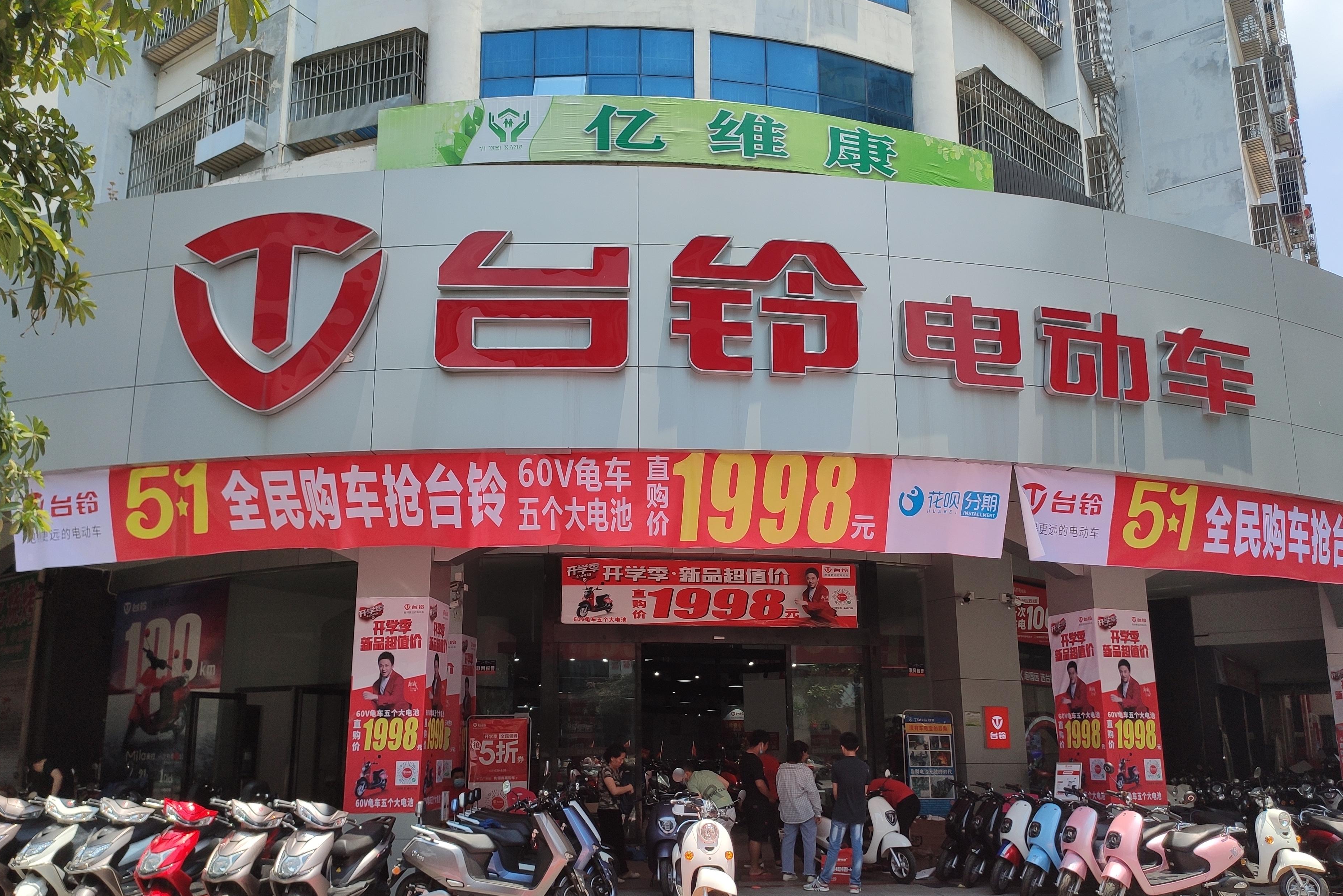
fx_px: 1082
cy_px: 534
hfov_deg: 63.7
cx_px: 670
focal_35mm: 29
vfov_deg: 44.8
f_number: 1.75
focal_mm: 4.77
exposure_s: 1/1766
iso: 112
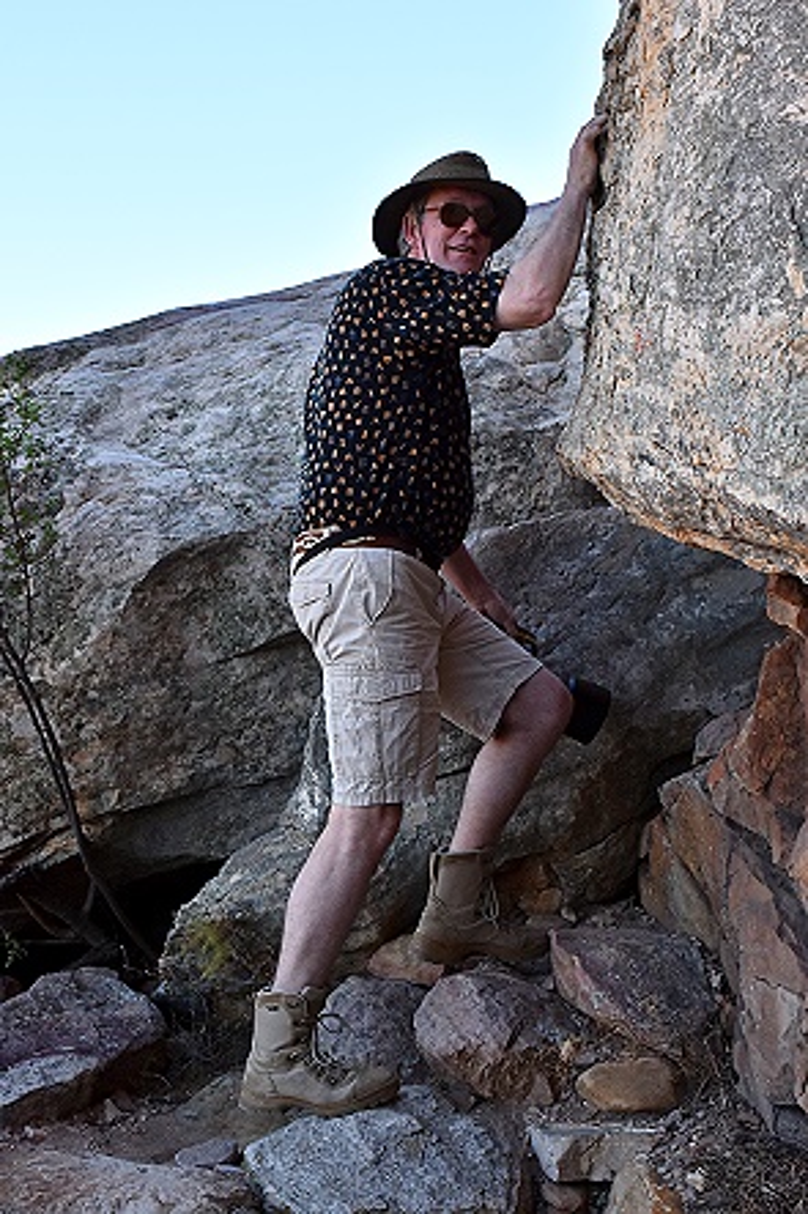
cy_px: 607
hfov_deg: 25.7
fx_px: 1769
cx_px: 404
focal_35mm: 52
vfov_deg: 37.9
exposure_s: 1/400
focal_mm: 35
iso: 720
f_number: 9
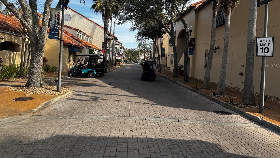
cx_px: 136
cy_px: 65
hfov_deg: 69.8
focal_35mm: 27
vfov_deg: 42.8
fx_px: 200
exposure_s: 1/2415
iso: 80
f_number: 1.78
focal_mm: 6.76
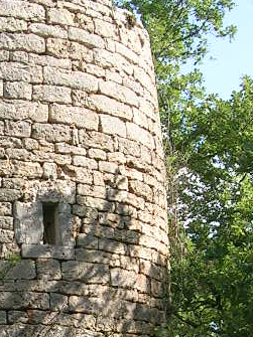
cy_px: 349
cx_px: 29
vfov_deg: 17.9
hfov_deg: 13.7
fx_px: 1043
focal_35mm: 107
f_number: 4.8
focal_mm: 5.4
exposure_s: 1/167
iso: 50
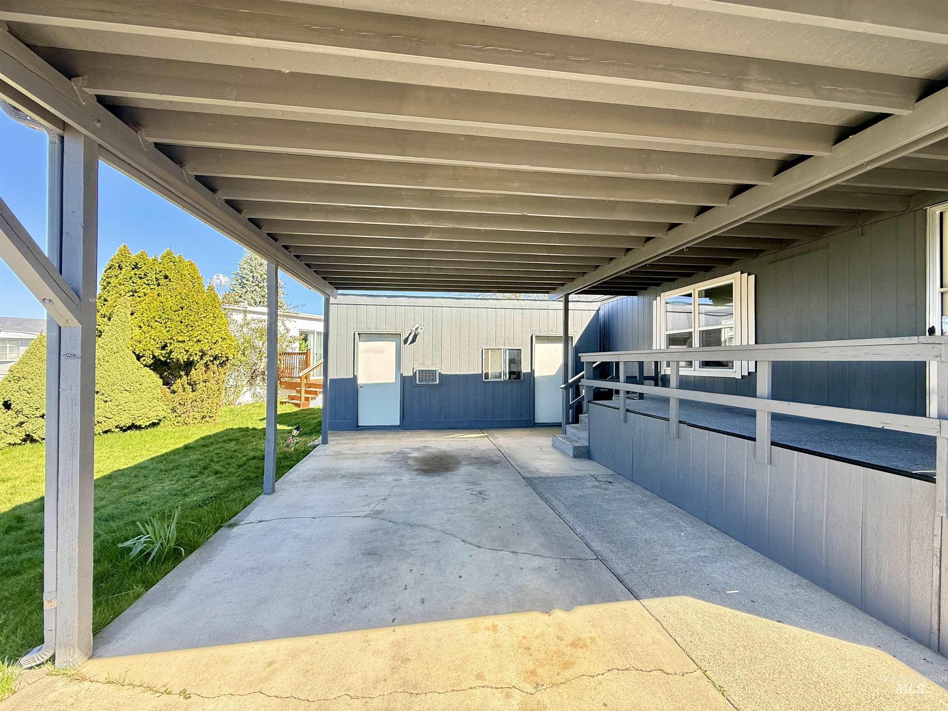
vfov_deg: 85.7
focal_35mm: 14
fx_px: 383
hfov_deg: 102.1
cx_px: 474
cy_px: 356
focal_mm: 2.22
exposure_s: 1/202
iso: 64
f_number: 2.2
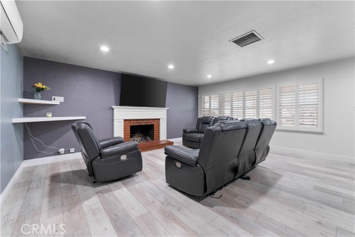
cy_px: 118
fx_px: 138
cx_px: 178
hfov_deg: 104.2
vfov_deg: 81.2
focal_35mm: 14
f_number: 5
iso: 2500
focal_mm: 14
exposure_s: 1/13
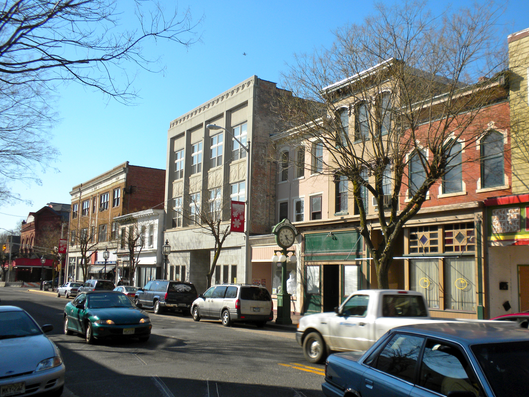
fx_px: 581
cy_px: 204
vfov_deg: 37.7
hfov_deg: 49.0
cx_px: 267
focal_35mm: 38
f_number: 10
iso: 64
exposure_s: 1/96.8
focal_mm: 6.6
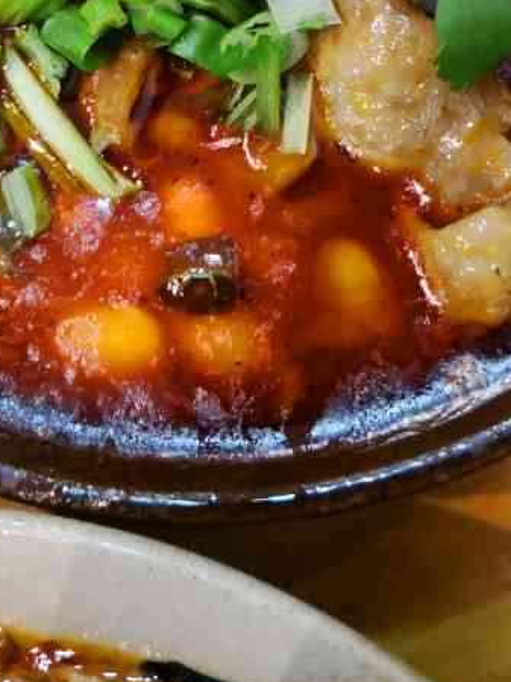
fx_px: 1103
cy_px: 1
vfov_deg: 31.7
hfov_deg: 26.0
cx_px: 217
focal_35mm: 56
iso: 500
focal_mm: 3.95
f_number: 1.6
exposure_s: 1/100
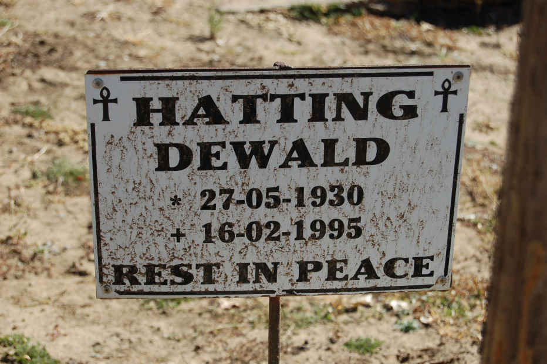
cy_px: 182
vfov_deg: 16.5
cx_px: 274
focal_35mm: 82
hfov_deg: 24.6
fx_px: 1253
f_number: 6.3
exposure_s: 1/320
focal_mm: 55
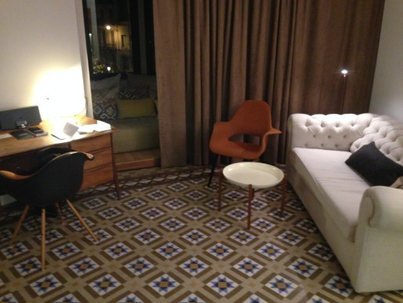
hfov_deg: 55.3
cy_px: 152
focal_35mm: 33
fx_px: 384
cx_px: 202
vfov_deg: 43.0
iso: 400
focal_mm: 4.12
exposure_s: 1/17
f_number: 2.4
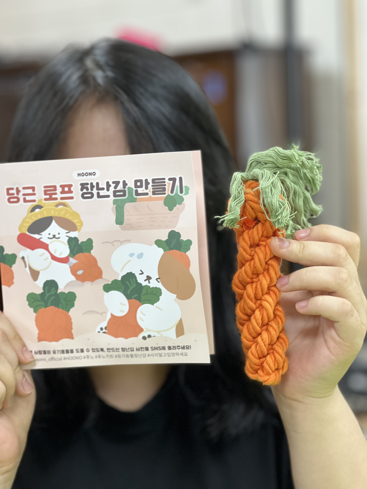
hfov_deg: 19.1
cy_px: 244
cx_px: 184
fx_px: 1088
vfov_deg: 25.3
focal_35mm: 77
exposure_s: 1/40
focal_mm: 9
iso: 200
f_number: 2.8
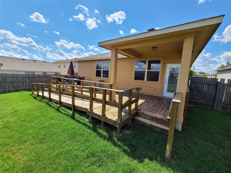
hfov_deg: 106.2
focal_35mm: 13
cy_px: 86
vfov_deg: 89.9
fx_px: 87
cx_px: 116
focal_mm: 2.2
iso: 50
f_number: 2.2
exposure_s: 1/1828
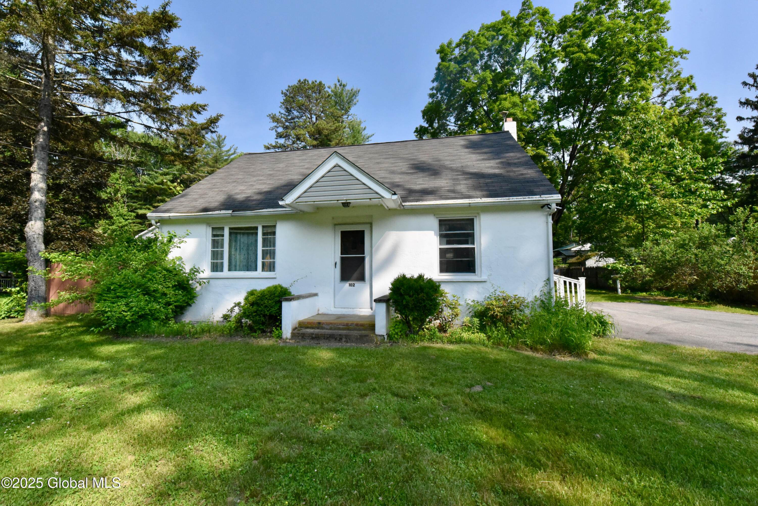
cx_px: 379
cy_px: 253
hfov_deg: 104.2
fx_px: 295
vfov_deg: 81.3
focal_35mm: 14
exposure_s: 1/2000
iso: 4000
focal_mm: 14
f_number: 16
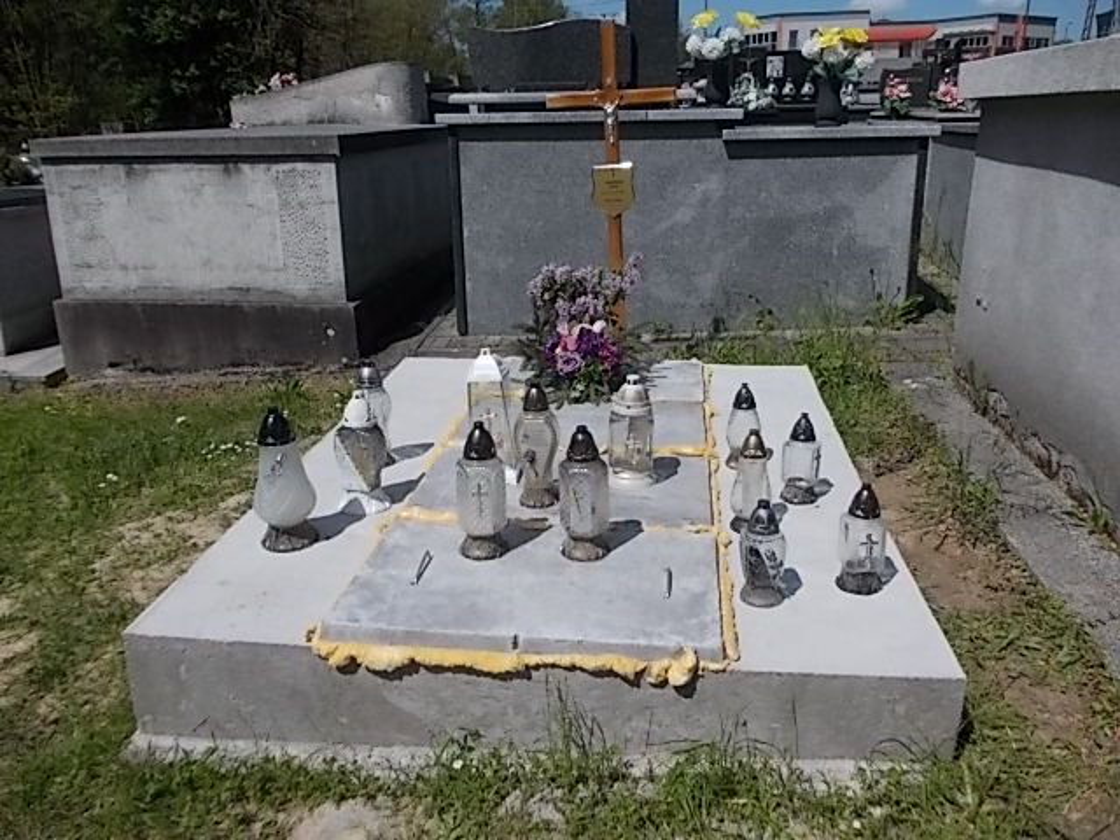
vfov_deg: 49.7
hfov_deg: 63.4
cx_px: 560
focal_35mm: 28
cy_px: 420
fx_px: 906
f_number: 5.4
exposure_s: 1/800
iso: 80
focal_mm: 4
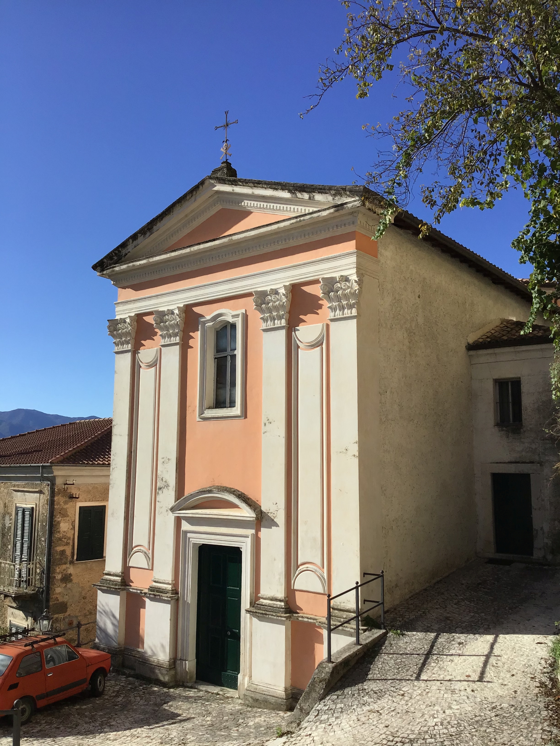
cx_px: 280
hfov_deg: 45.4
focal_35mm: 31
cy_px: 373
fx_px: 669
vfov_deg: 58.4
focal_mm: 3.3
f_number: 2.4
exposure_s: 1/1812
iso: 25
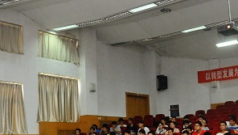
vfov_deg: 19.1
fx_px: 392
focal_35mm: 62
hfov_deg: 33.4
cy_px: 125
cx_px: 166
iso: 3200
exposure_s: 1/60
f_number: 7.1
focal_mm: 18
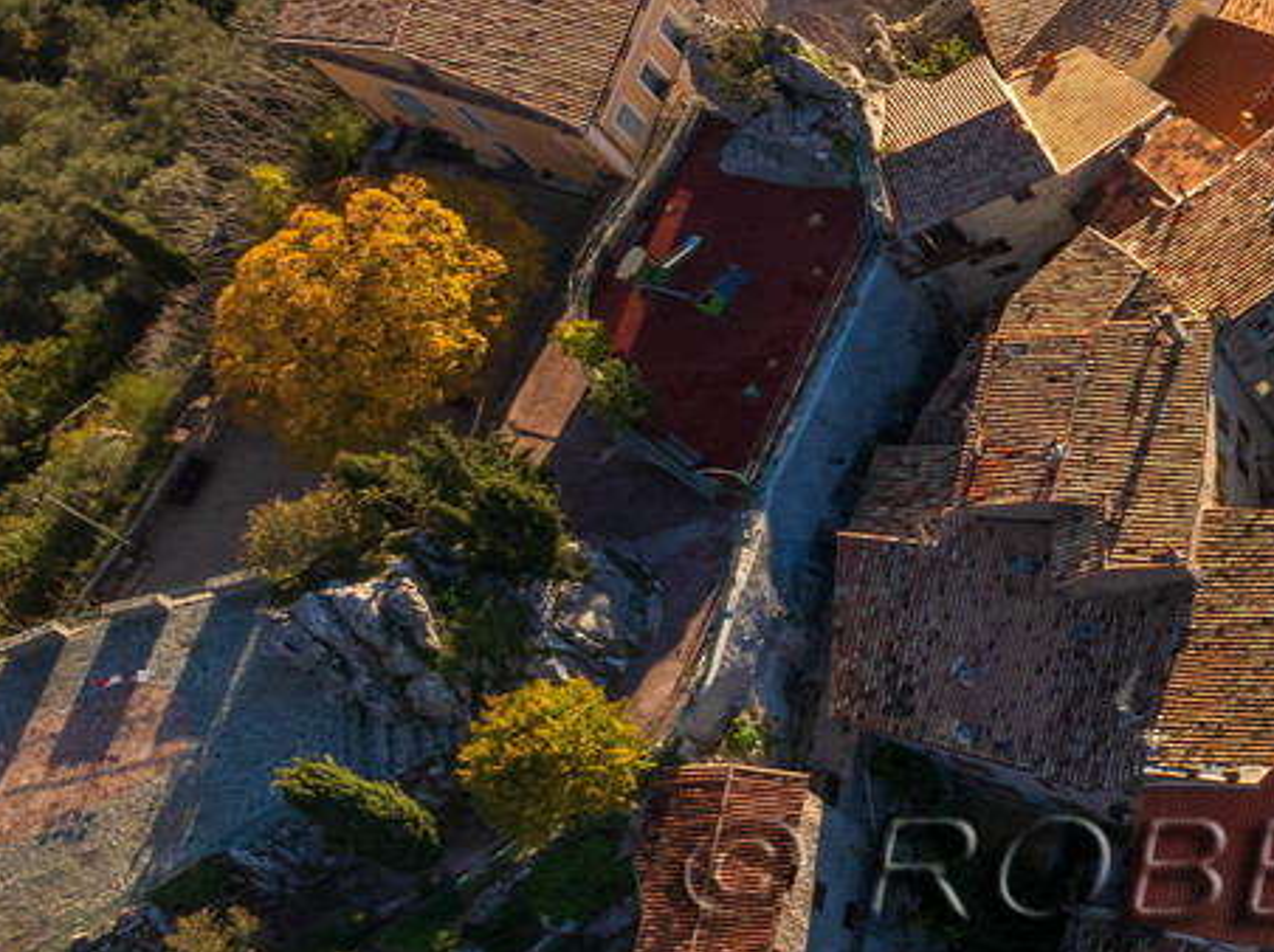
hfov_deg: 18.5
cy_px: 124
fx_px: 3125
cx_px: 2230
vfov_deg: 17.1
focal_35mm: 85
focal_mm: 12.3
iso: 100
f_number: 8
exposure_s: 1/100
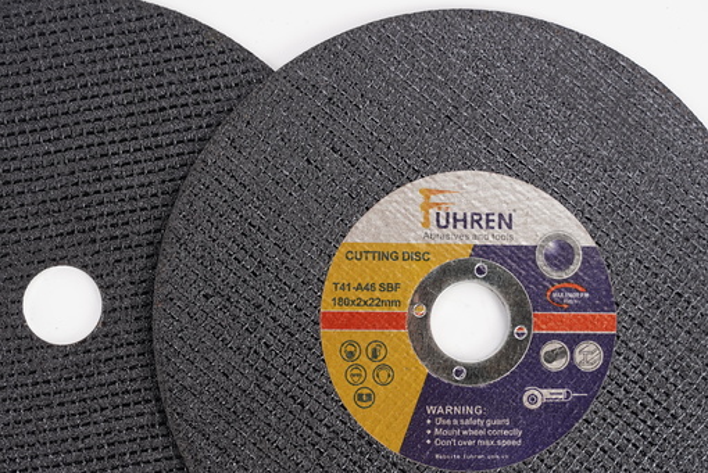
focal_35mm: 58
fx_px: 1142
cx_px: 267
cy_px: 311
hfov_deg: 34.3
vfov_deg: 23.3
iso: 500
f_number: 5
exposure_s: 1/100
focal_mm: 37
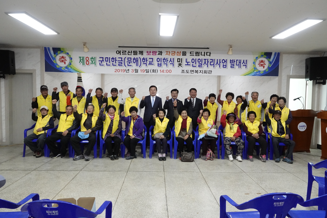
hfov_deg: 71.5
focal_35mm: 25
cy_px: 109
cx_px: 164
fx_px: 227
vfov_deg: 51.3
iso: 2000
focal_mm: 9.02
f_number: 5
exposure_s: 1/100
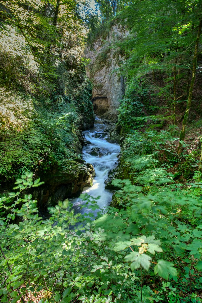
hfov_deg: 53.1
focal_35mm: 24
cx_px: 101
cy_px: 152
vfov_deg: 73.8
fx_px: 202
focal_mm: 24
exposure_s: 1.6
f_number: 16
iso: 50
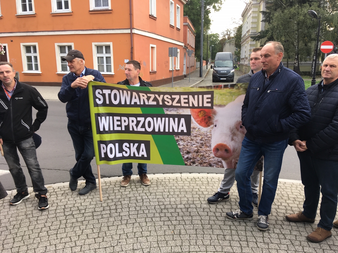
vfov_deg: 48.2
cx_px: 169
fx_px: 283
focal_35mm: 29
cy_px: 126
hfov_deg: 61.7
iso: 25
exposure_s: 1/102
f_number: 2.2
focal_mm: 4.15
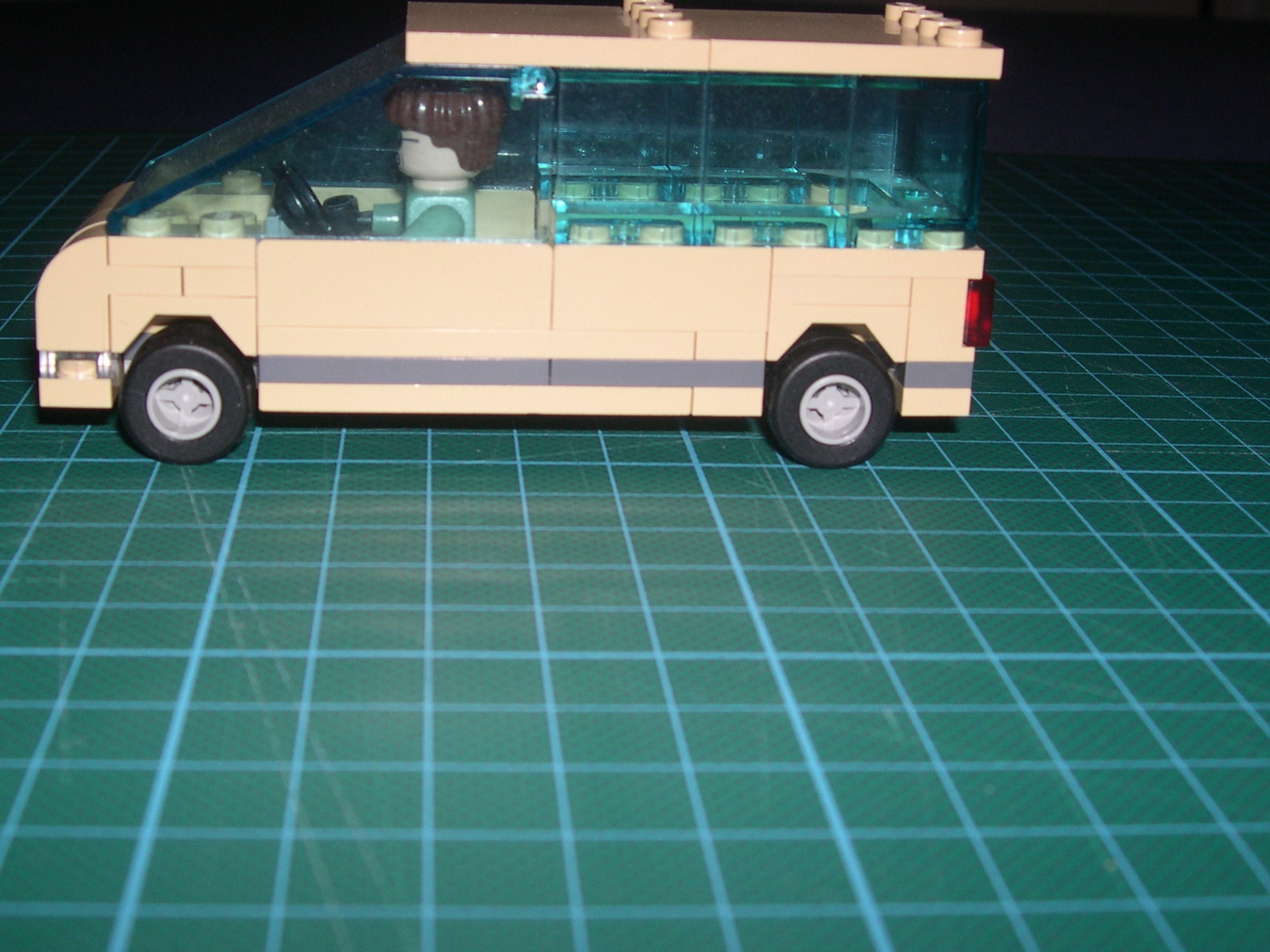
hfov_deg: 38.9
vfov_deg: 29.6
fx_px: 1797
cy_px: 421
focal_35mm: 49
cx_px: 556
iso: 100
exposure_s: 1/60
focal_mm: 8
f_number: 7.6
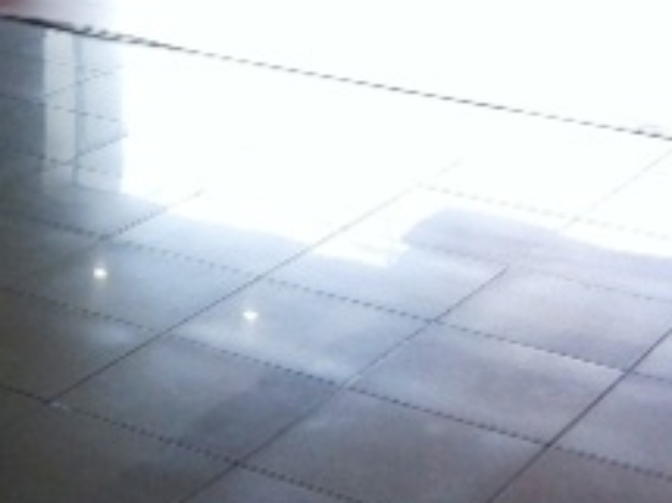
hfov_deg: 18.1
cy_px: -156
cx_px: -88
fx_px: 2018
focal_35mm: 104
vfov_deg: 13.7
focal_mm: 3.85
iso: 100
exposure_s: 1/60
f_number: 2.8
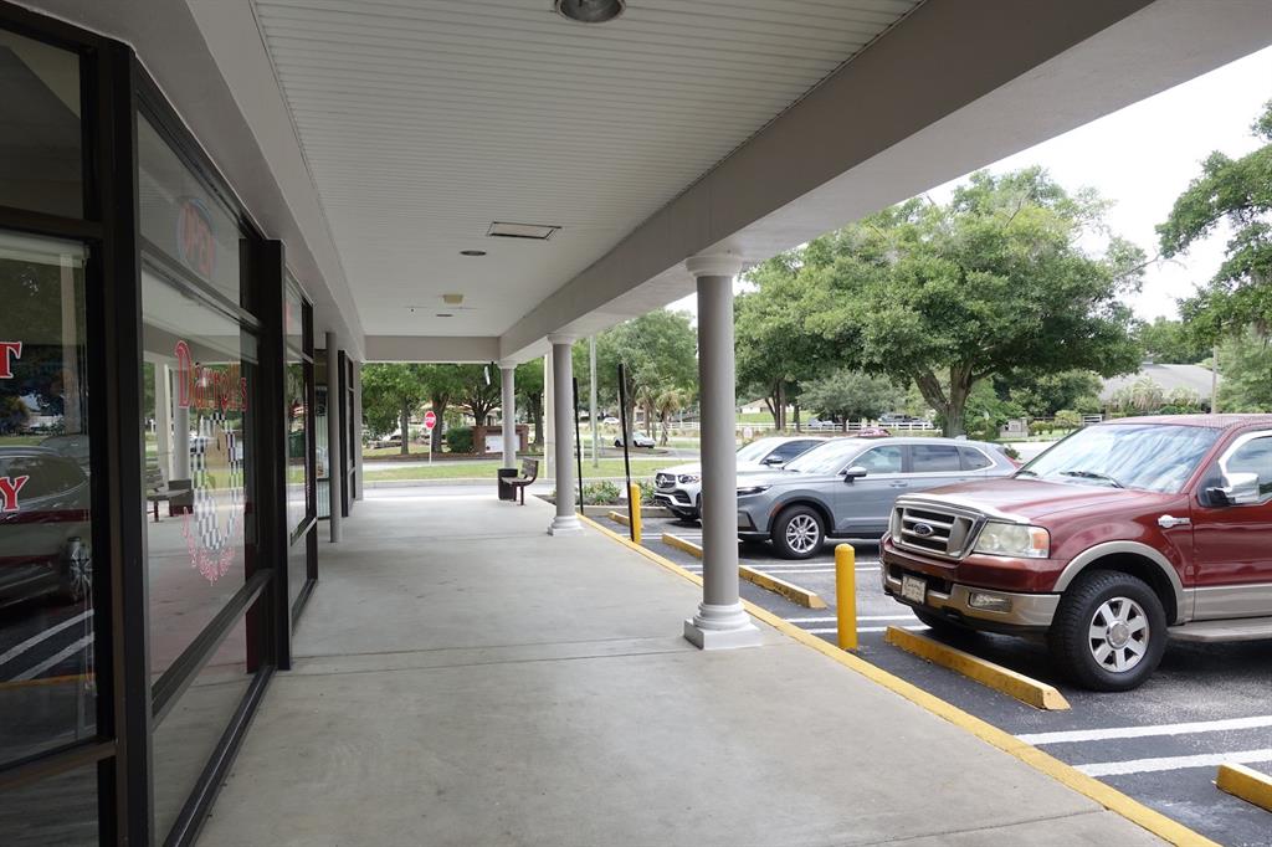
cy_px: 424
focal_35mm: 24
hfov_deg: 73.8
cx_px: 636
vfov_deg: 53.1
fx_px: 848
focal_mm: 8.8
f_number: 4
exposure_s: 1/320
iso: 125
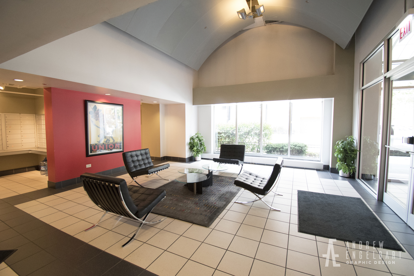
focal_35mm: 15
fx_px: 172
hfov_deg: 100.4
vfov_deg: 77.3
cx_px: 207
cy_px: 138
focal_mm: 10
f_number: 4.5
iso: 2500
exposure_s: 1/60
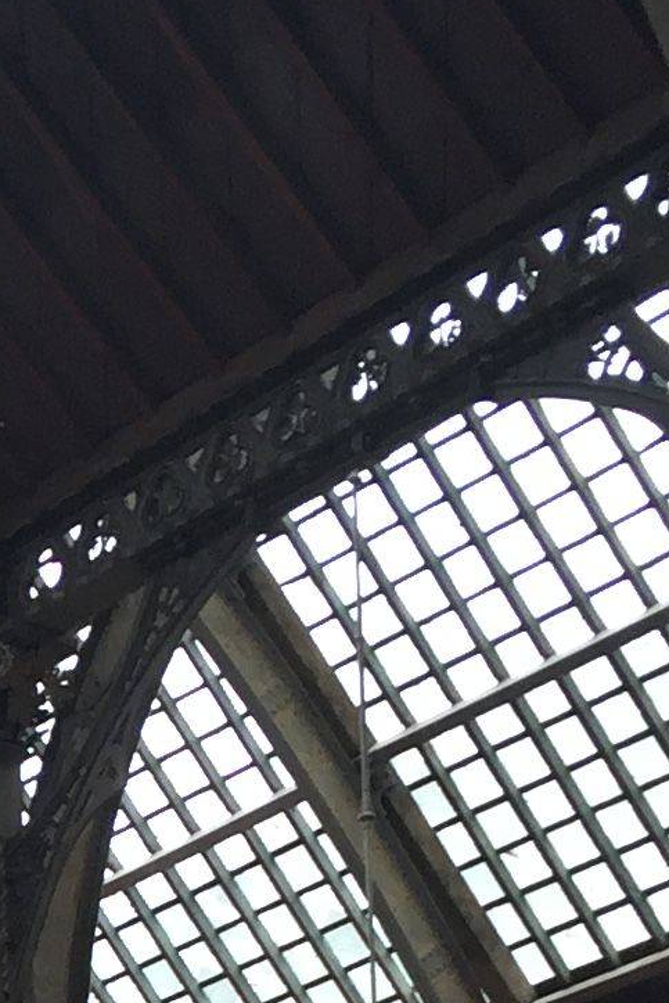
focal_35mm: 136
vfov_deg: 14.1
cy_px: 1538
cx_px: -733
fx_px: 3789
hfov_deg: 9.4
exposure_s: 1/100
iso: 50
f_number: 2.2
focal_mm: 4.15
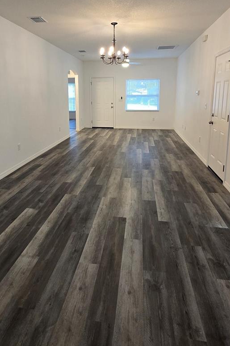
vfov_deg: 79.8
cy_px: 131
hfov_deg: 59.3
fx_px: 201
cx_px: 101
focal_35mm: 21
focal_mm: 2.2
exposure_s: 1/60
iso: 200
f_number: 2.2
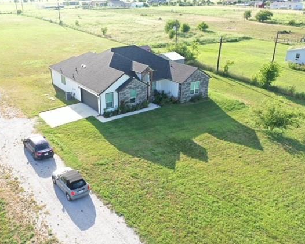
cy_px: 121
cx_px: 125
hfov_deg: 55.3
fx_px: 289
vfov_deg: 45.8
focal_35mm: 32
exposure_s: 1/160
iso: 100
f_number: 4.5
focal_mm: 10.26
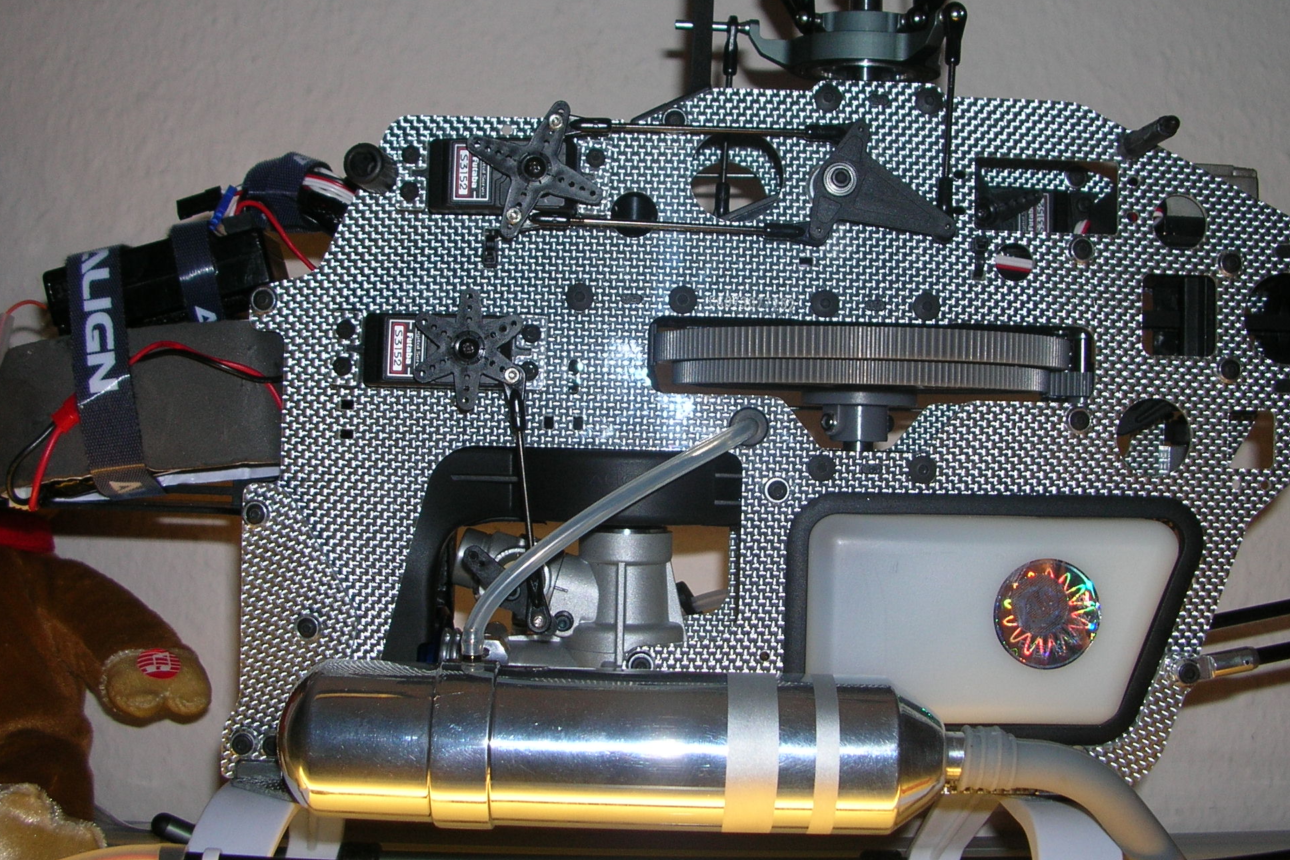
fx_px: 1541
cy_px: 364
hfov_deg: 45.4
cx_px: 711
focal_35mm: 43
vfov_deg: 31.1
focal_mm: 5.8
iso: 50
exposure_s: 1/60.1
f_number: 2.8
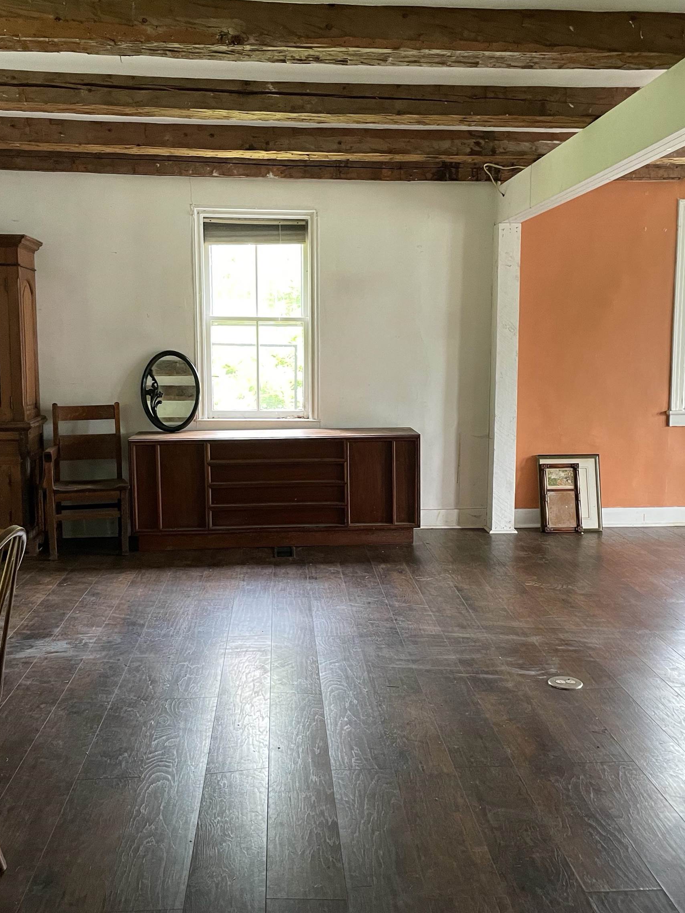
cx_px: 359
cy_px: 453
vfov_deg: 52.6
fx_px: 923
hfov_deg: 40.7
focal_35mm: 35
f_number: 1.6
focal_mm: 4.2
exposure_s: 1/60
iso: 200
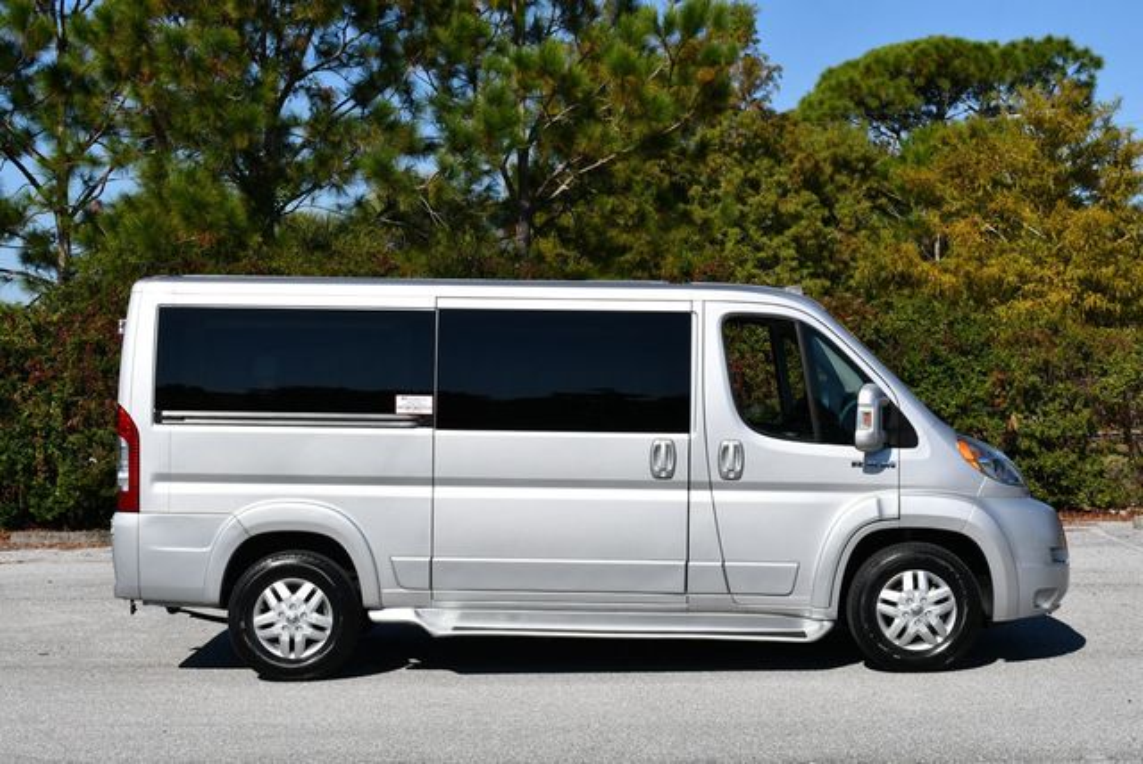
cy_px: 382
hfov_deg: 29.6
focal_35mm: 68
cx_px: 572
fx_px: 2161
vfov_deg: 20.1
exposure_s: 1/400
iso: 100
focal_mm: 34
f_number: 10
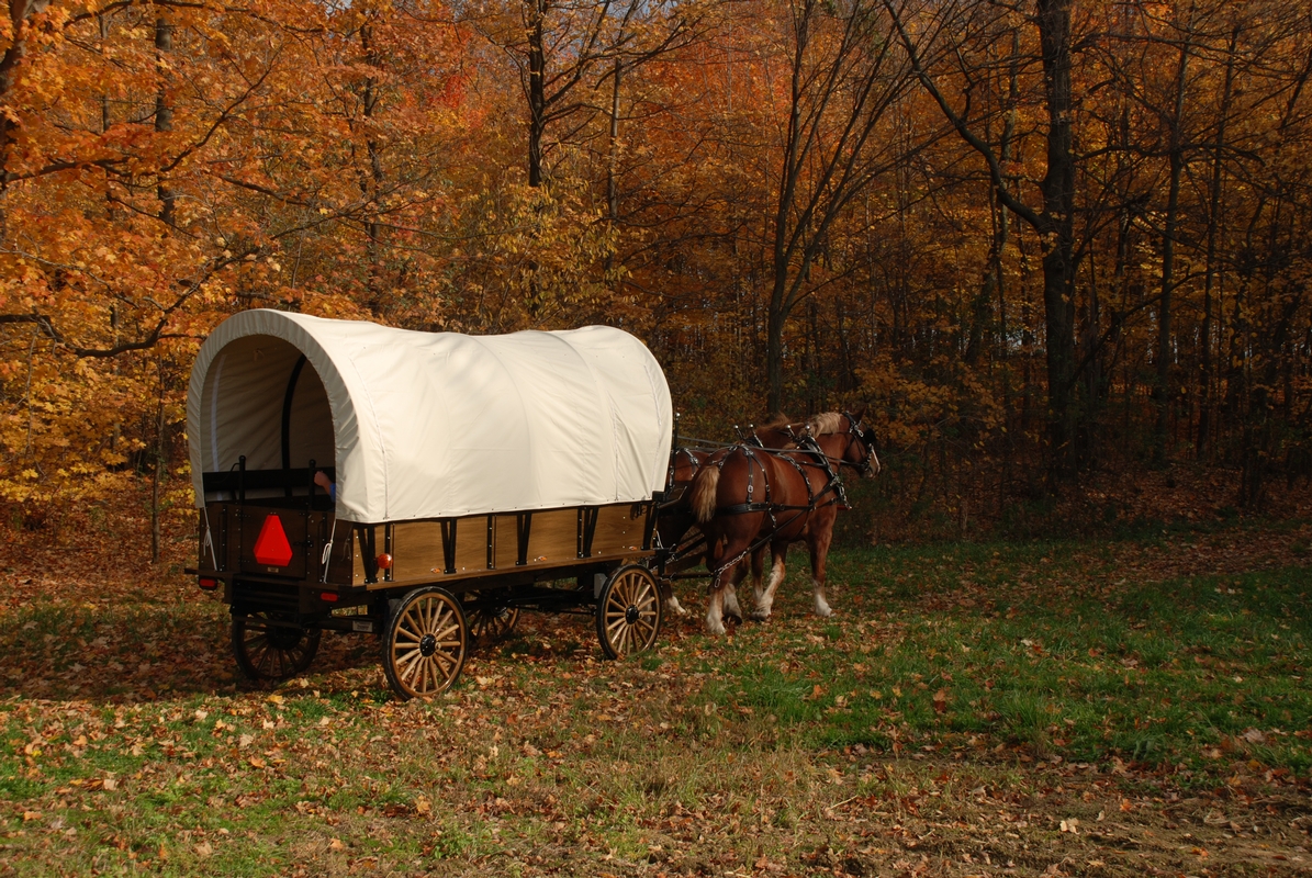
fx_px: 1751
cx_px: 656
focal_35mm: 48
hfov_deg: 41.1
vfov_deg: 28.2
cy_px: 439
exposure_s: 1/200
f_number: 8
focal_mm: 32
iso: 100
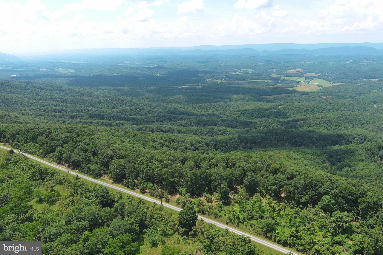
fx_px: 308
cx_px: 192
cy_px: 128
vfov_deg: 45.0
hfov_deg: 63.7
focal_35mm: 29
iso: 100
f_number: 2.8
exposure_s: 1/787
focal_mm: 10.57
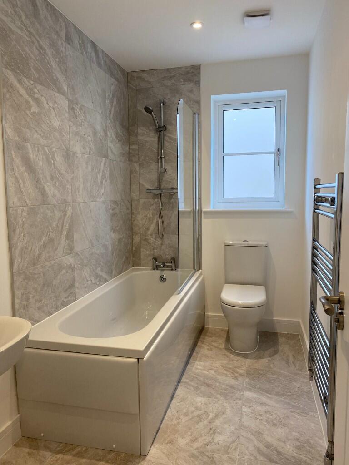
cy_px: 232
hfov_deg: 53.1
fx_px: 350
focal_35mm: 26
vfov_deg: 67.3
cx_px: 174
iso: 125
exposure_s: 1/121
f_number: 1.8
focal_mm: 4.25
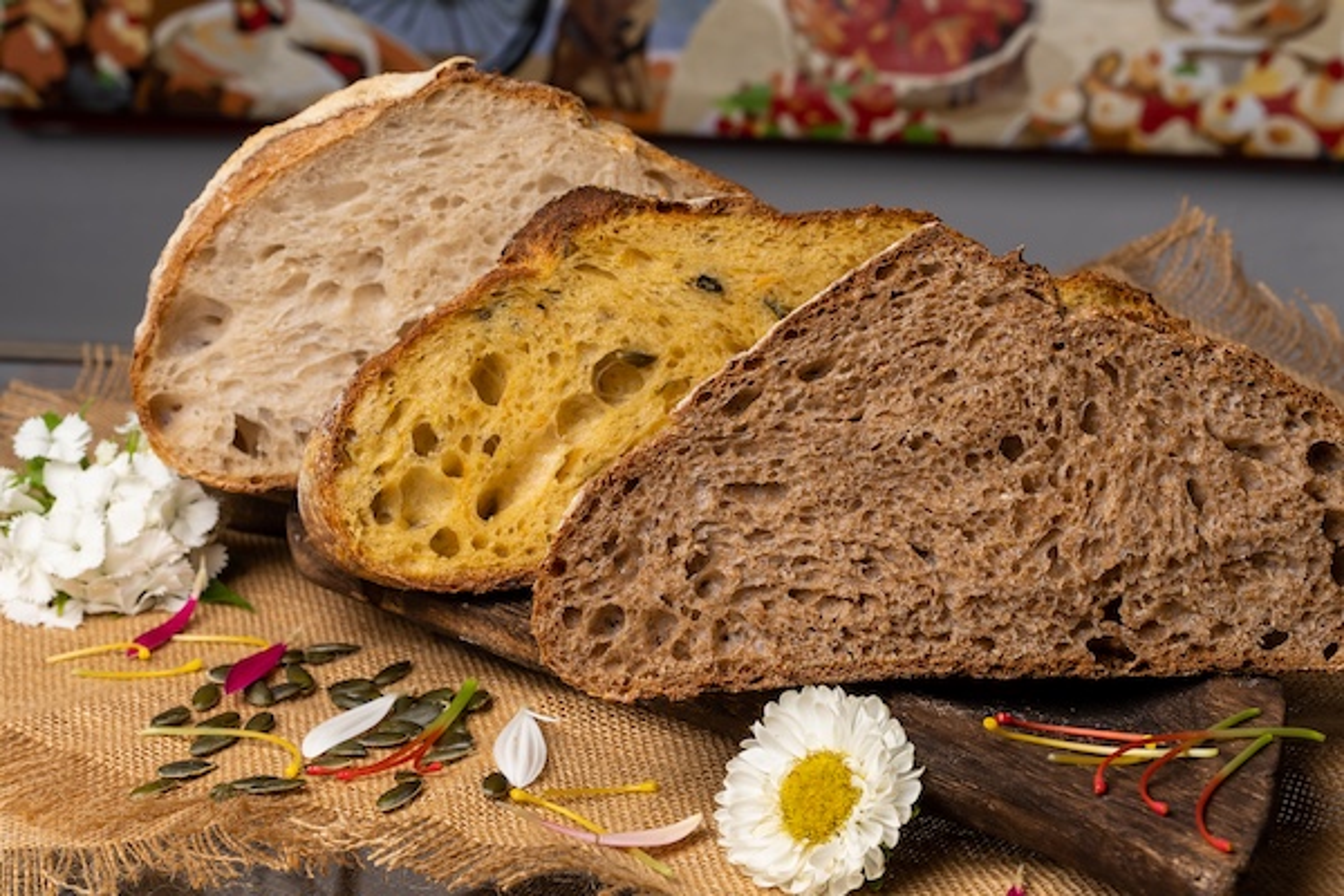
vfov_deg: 16.3
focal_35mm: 84
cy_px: 448
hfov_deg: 24.2
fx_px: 3136
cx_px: 672
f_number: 10
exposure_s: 1/160
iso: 50
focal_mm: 56
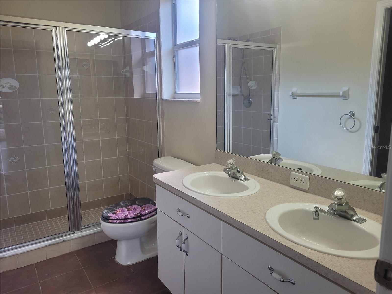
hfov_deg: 67.3
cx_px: 196
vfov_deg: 53.1
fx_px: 294
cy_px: 147
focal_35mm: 26
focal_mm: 5.4
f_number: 1.8
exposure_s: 1/120
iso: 80
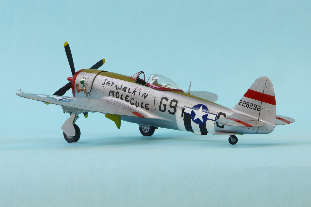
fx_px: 967
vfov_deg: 12.2
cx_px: 156
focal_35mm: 112
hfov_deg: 18.3
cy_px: 104
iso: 100
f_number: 29
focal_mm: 75
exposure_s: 2.5
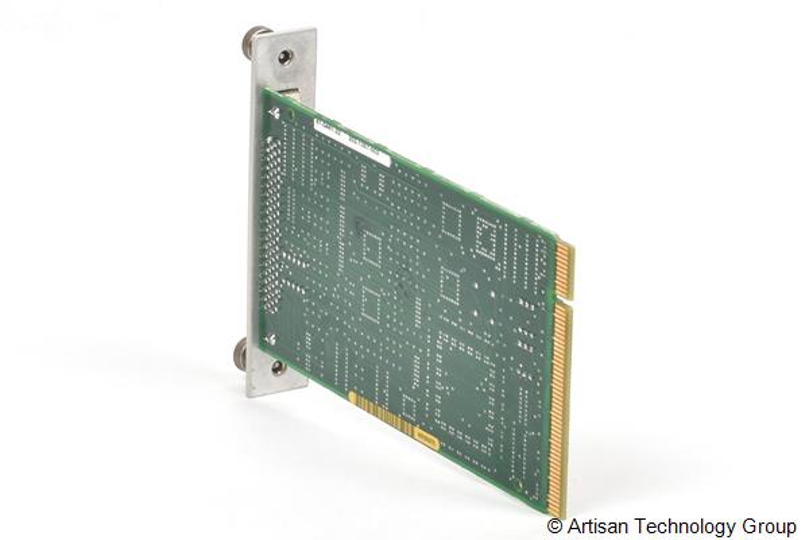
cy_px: 270
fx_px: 1854
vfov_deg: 16.6
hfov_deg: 24.6
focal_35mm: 82
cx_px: 404
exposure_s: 1/200
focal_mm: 55
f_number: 14
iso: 200
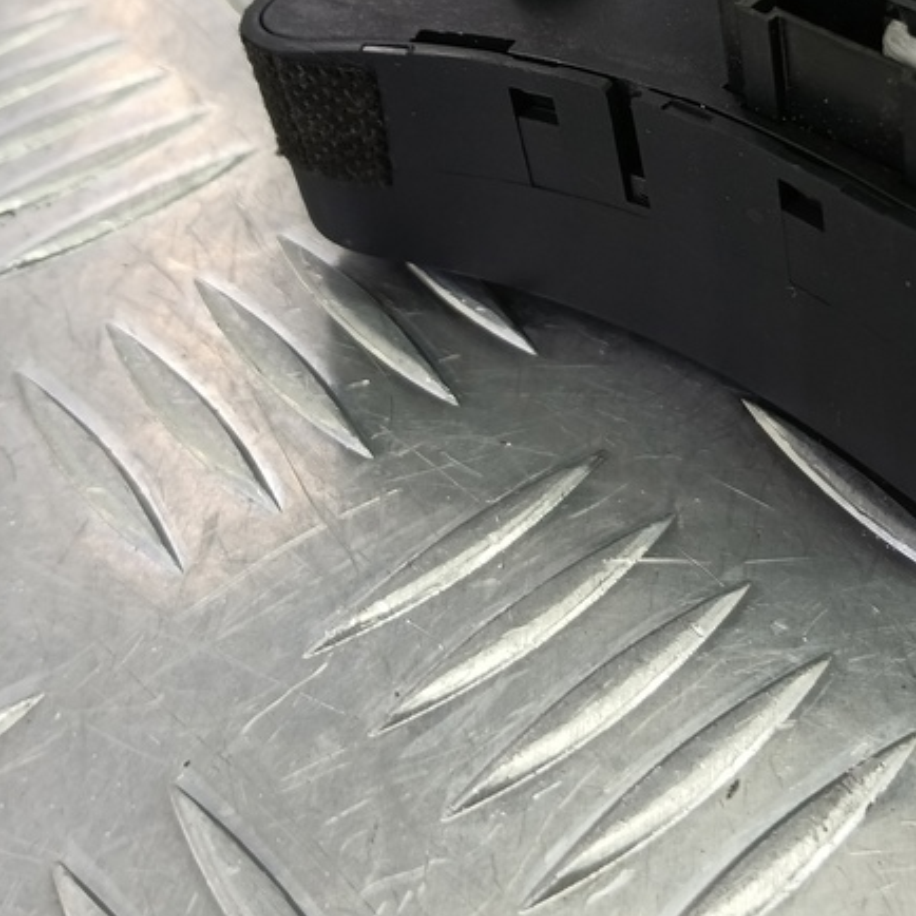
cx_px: 682
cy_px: 156
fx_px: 1437
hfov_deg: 34.6
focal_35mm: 48
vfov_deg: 34.1
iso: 143
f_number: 1.6
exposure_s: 1/50
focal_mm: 4.11
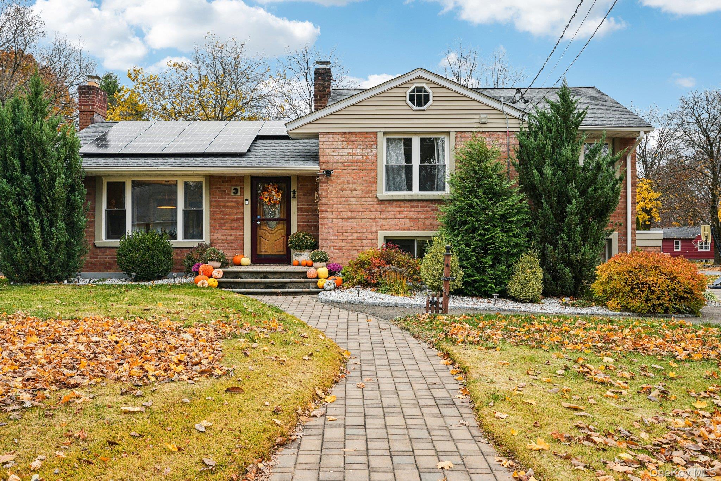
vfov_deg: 39.4
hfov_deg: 56.5
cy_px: 240
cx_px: 360
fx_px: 671
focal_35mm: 34
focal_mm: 33.5
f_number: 9
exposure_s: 1/40
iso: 160
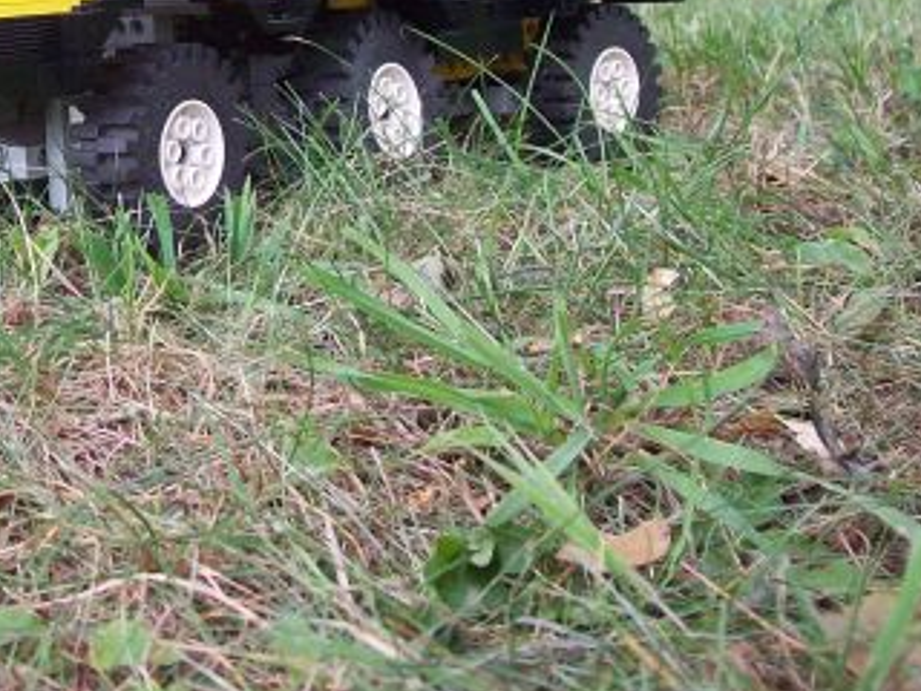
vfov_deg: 19.9
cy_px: 20
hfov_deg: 26.0
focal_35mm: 72
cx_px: 60
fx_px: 1916
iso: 80
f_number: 2.7
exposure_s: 1/123
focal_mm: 6
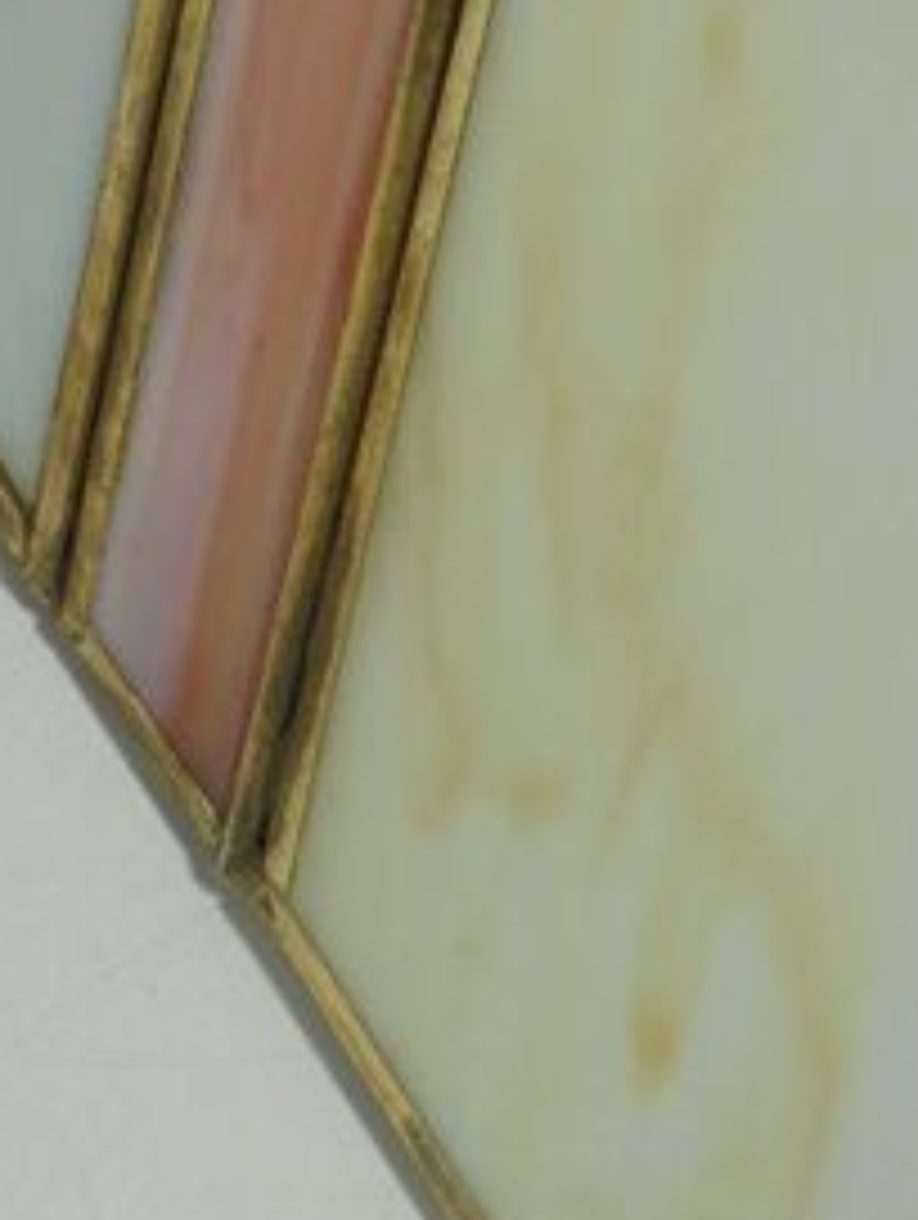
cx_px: 920
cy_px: 396
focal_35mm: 126
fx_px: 4445
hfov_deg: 11.7
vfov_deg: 15.6
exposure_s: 1/125
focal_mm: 6.9
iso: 100
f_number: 4.2
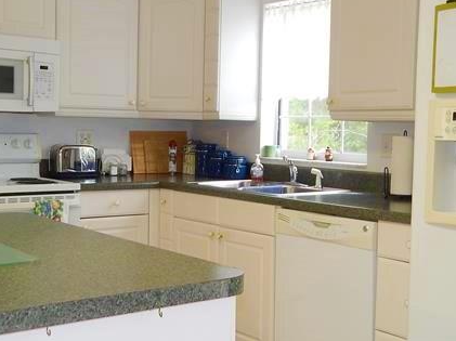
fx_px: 737
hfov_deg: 34.4
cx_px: 237
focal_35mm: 56
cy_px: 180
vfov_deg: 26.1
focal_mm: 4
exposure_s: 1/30
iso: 125
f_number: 3
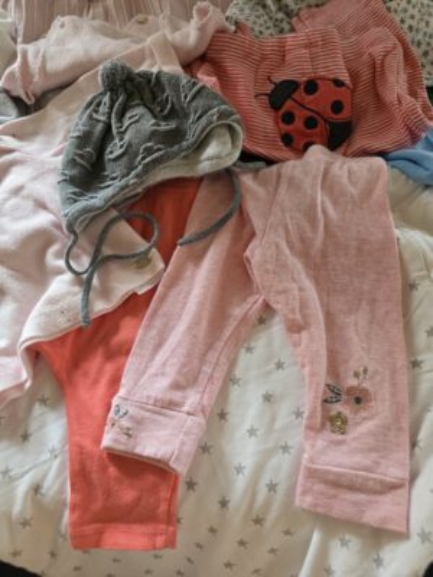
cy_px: 288
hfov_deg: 58.9
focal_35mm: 23
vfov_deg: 73.9
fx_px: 384
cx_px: 216
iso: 1000
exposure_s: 1/120
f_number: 1.7
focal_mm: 6.3
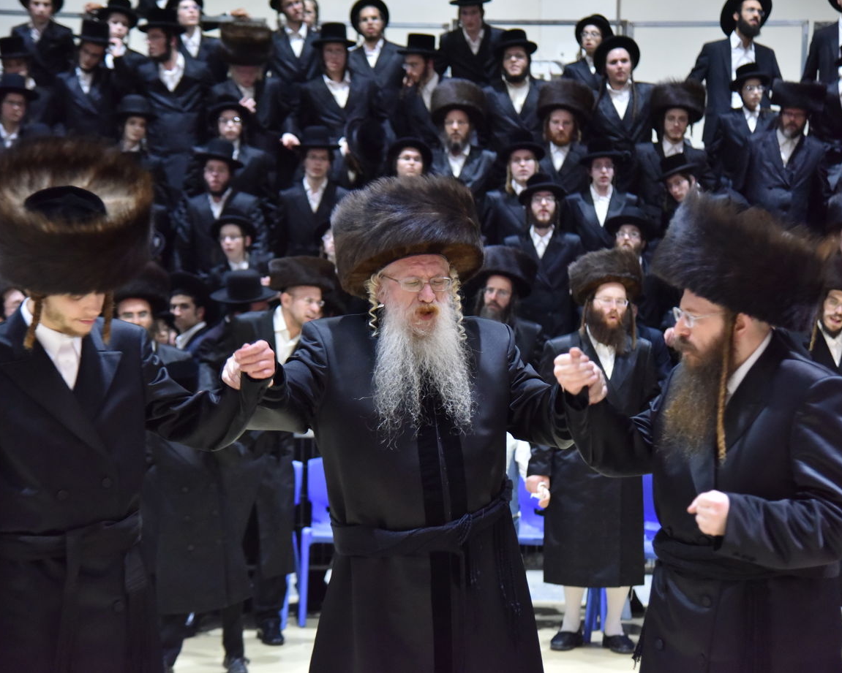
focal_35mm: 89
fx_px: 2218
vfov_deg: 17.3
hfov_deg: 21.5
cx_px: 445
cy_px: 333
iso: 2500
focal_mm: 78
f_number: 4
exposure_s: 1/125
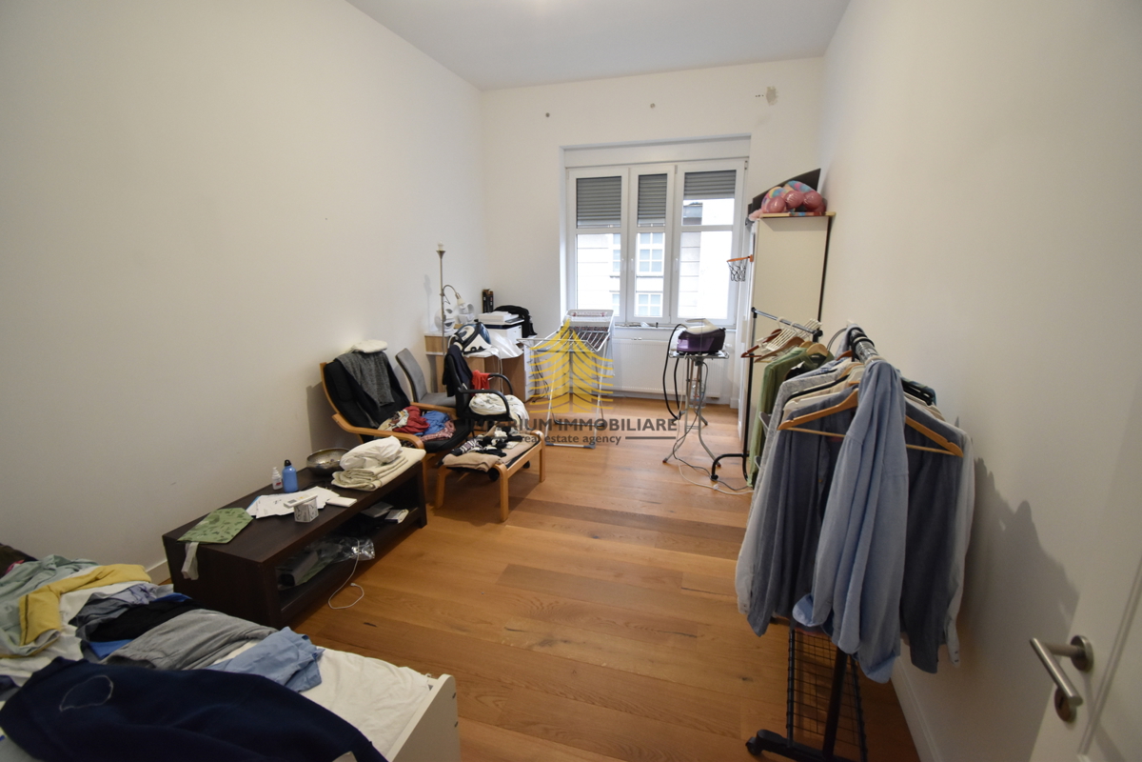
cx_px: 571
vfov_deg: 77.3
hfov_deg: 100.4
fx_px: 476
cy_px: 381
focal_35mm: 15
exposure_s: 1/30
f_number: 4.5
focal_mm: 10
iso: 1250
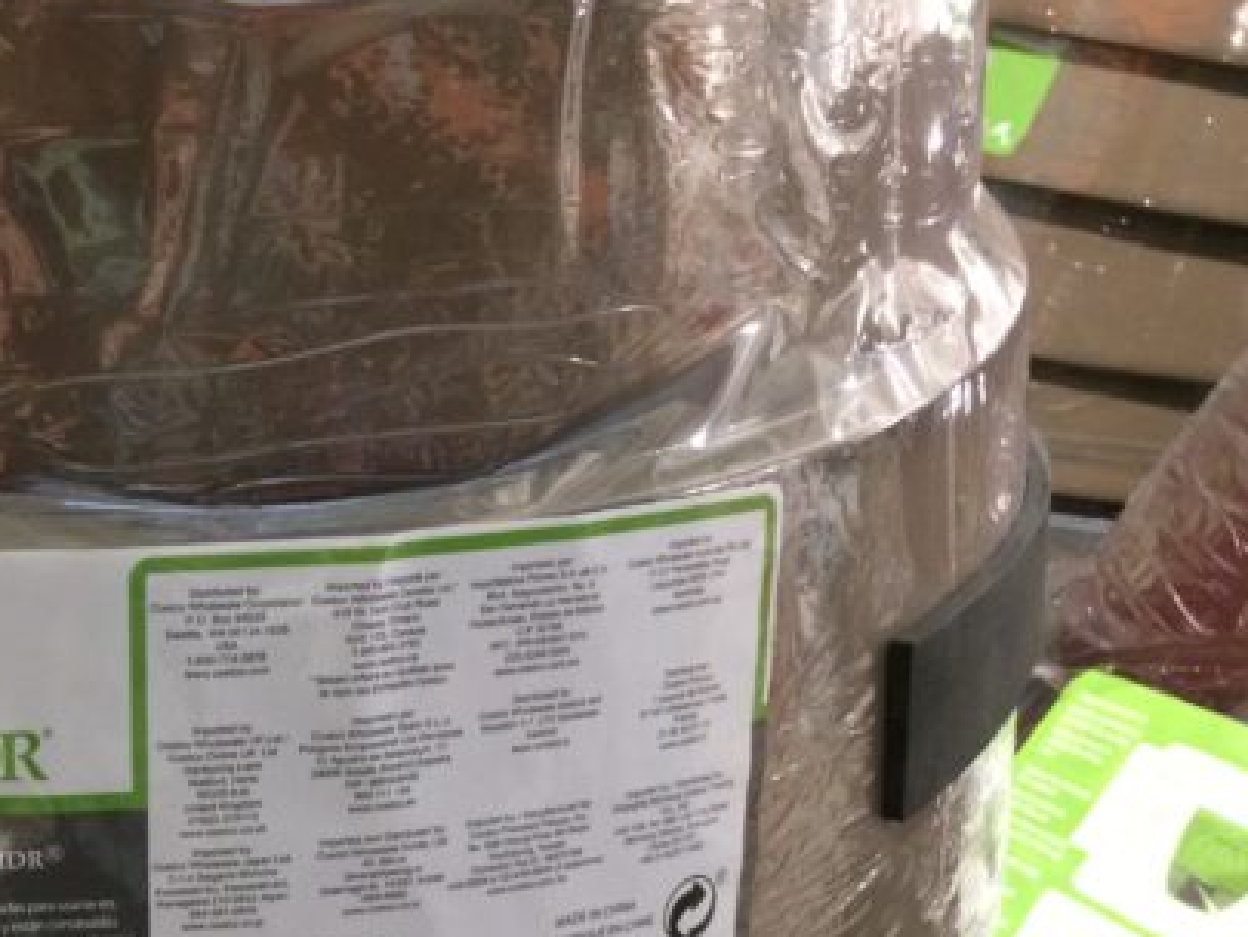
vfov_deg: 25.9
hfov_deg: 33.4
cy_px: 804
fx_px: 1983
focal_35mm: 55
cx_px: 163
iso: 250
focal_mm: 4.15
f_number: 2.2
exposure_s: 1/15
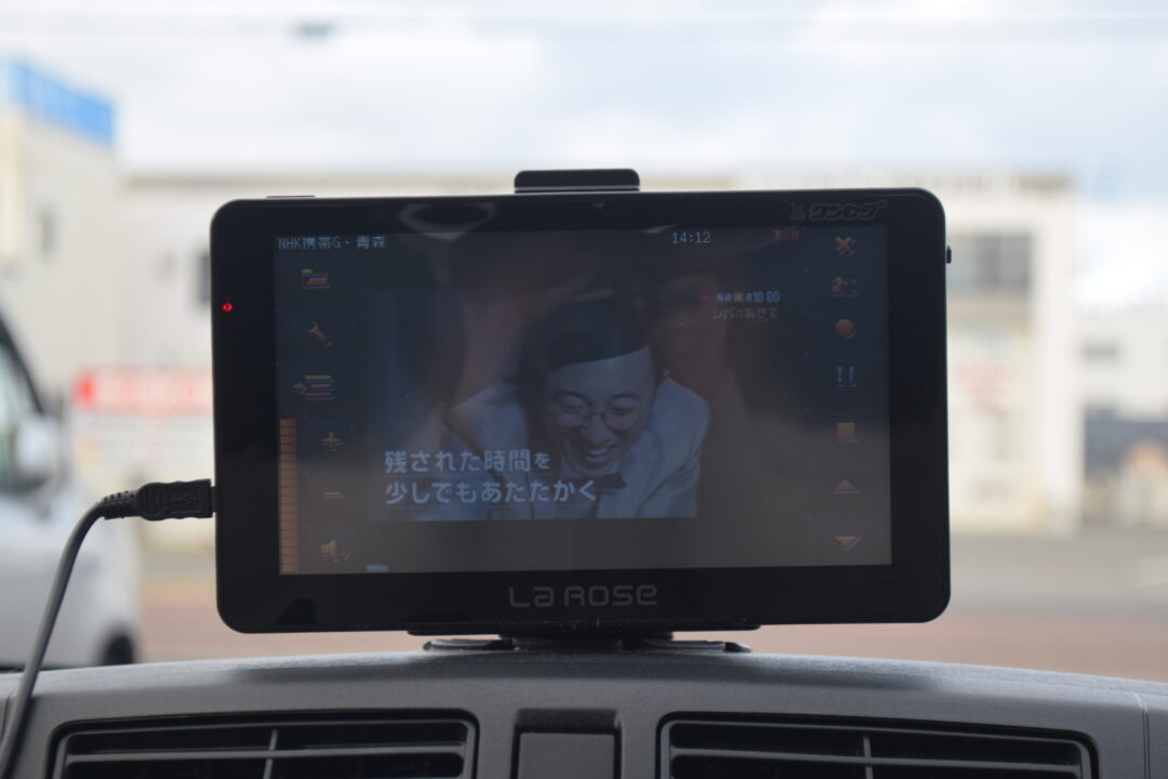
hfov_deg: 24.6
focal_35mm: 82
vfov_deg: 16.6
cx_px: 584
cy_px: 390
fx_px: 2676
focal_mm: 55
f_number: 6.3
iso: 400
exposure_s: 1/160
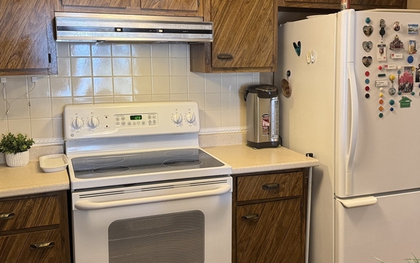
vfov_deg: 32.0
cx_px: 237
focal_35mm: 40
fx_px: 458
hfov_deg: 49.2
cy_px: 118
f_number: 1.78
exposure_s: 1/60
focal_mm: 6.76
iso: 250
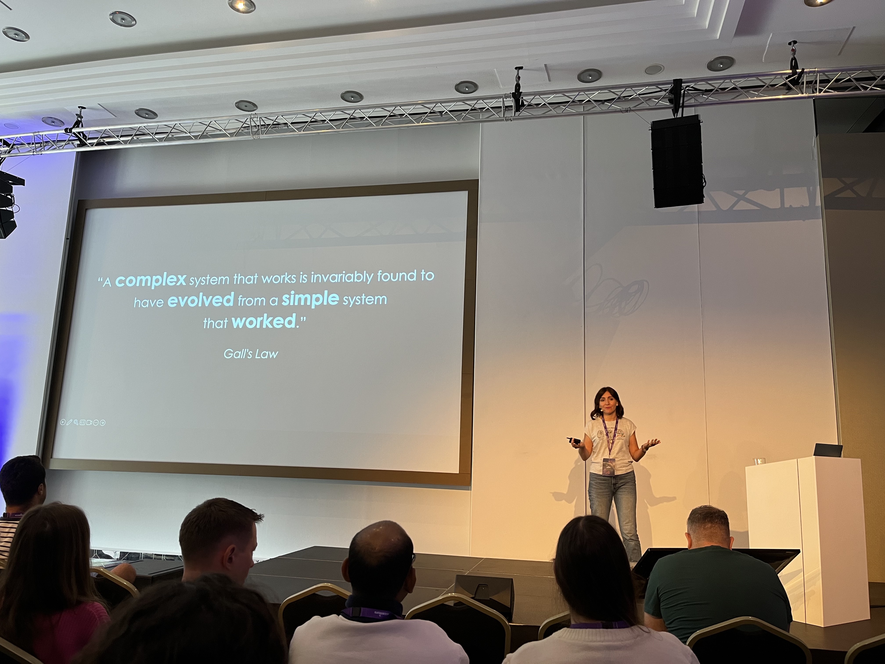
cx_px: 442
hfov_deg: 67.3
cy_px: 332
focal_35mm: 26
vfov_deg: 53.1
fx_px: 665
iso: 160
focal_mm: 5.1
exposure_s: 1/50
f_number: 1.6
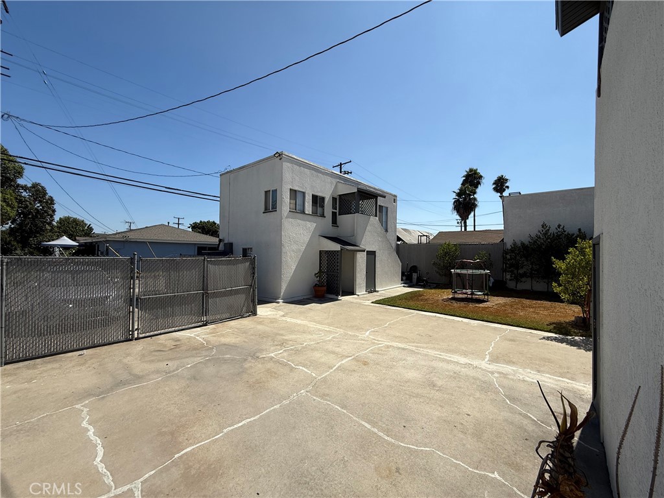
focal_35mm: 14
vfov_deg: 85.7
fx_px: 269
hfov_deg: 102.1
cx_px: 332
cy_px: 249
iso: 50
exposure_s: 1/2976
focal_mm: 2.22
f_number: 2.2
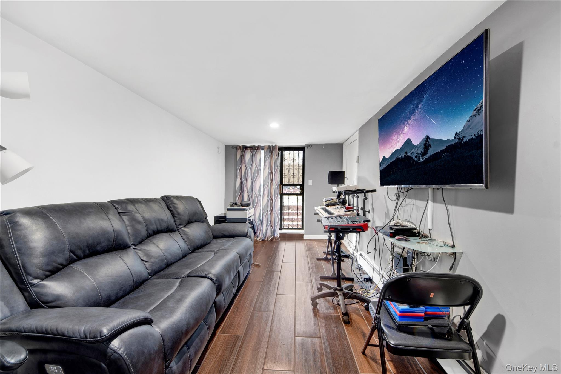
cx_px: 280
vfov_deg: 90.0
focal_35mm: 12
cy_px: 187
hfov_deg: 112.6
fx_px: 187
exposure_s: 5
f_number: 8
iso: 100
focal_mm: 8
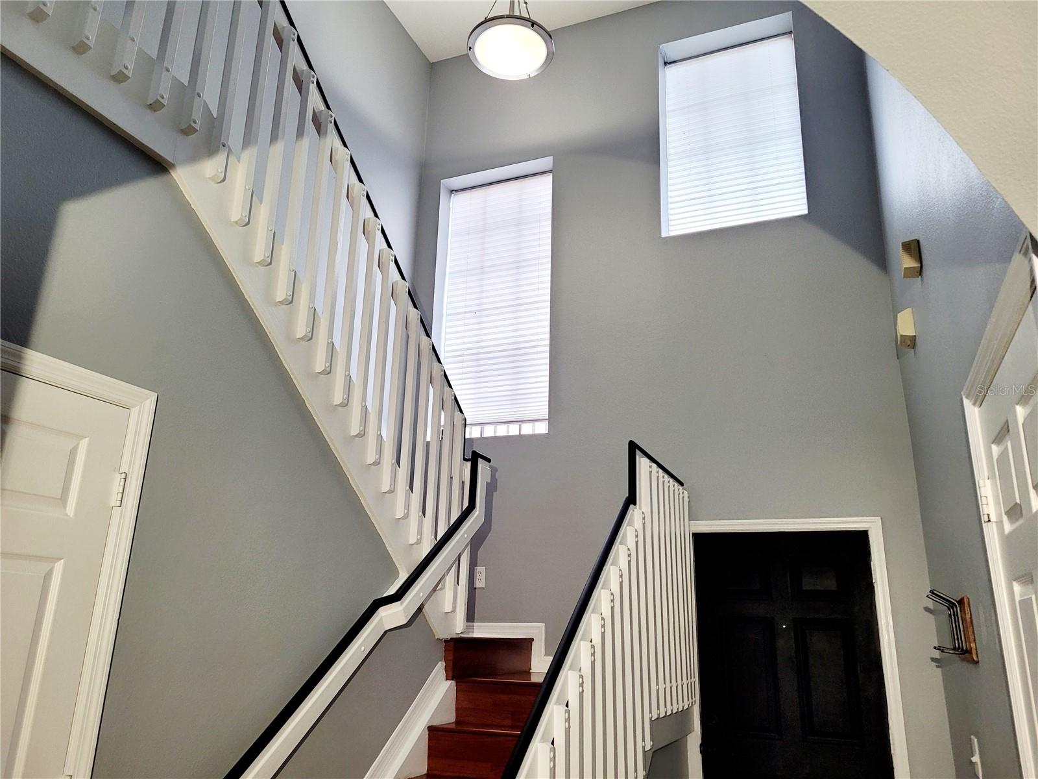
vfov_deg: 53.1
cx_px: 519
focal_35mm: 26
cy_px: 390
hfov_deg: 67.3
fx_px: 780
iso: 160
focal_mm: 5.4
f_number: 1.8
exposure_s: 1/120
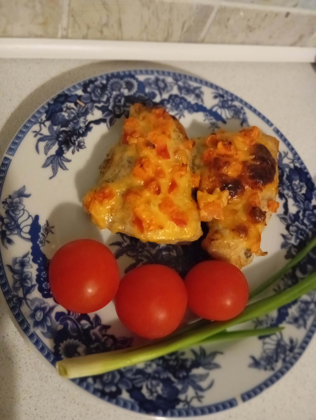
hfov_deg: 49.9
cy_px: 210
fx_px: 340
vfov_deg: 63.4
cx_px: 158
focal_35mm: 28
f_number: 1.8
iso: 4150
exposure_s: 1/20
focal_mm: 4.22
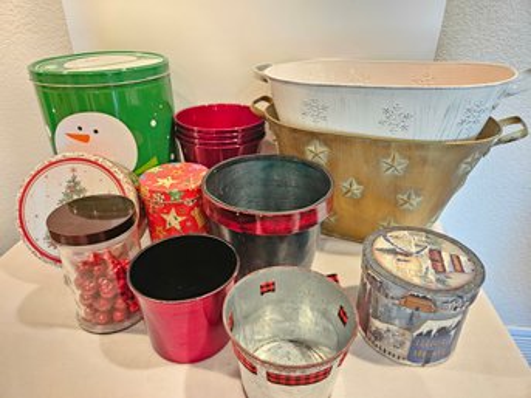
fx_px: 353
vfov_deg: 58.8
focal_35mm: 23
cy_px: 199
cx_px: 266
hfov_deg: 73.9
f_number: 1.8
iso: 800
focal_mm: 5.4
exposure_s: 1/24
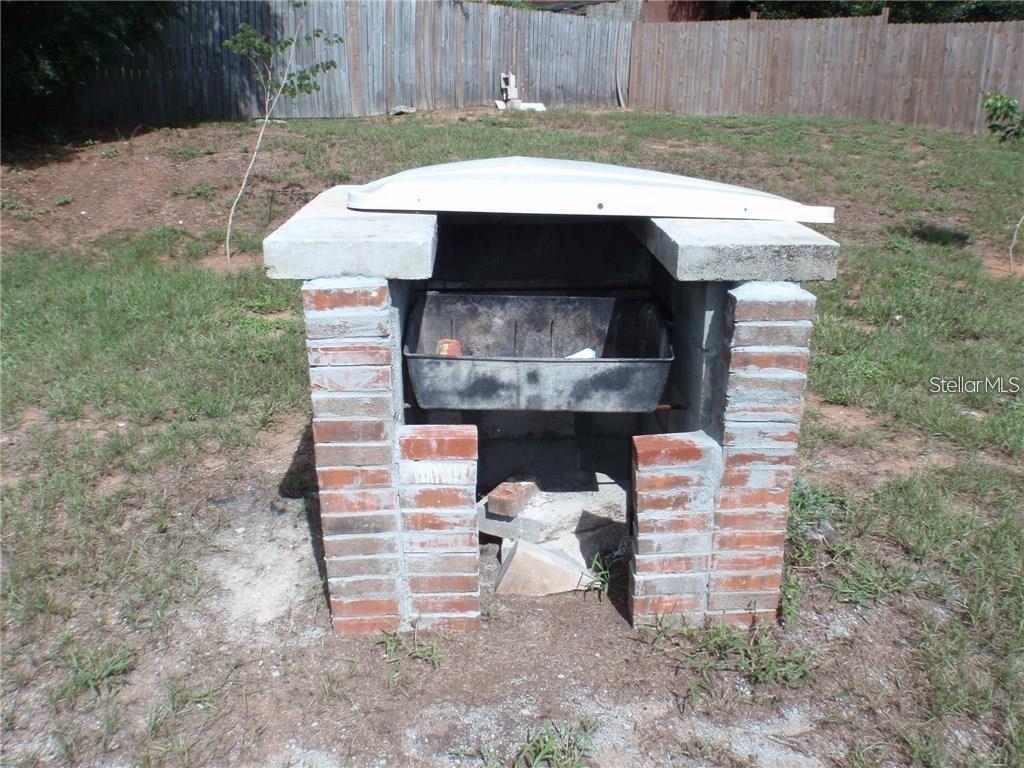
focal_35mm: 28
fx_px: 828
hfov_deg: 63.4
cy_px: 384
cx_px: 512
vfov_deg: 49.7
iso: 64
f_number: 5
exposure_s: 1/250
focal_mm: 5
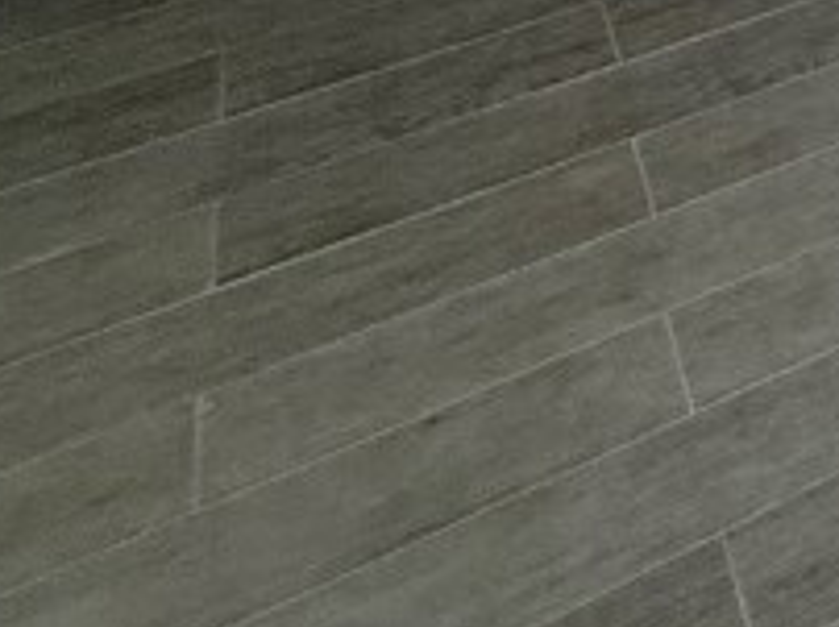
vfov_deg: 15.2
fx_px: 1719
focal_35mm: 71
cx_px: 1998
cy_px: -743
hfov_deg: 15.3
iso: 125
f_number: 2.2
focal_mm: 2.22
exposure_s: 1/120
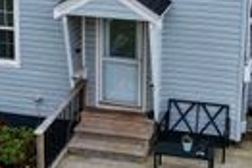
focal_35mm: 107
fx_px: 748
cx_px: 88
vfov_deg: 12.6
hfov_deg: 19.1
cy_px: 11
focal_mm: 14.45
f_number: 2.8
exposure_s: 1/725
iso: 200
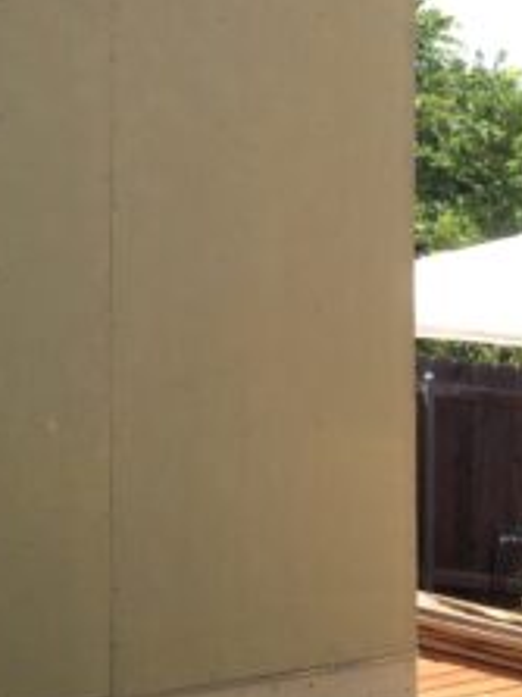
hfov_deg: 14.1
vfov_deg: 19.9
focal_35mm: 98
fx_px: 1972
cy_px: 195
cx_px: -264
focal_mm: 4.28
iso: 50
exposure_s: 1/812
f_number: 2.4
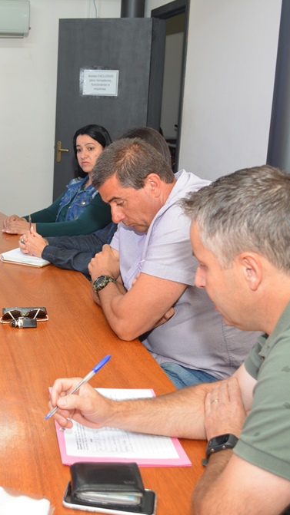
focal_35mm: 48
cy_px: 261
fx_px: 657
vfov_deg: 42.9
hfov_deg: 23.9
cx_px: 6
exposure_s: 1/60
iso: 360
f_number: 4
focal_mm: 20
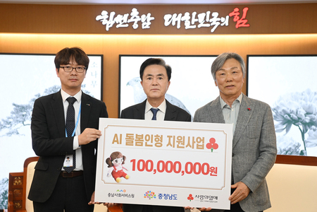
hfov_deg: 31.0
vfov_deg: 20.9
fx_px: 572
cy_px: 106
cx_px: 158
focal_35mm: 65
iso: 1250
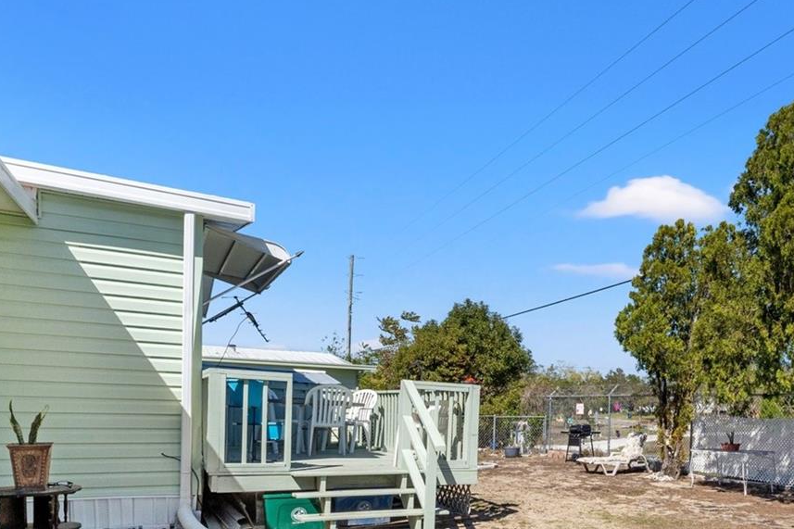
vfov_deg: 44.0
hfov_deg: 61.5
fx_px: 617
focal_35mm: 28
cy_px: 430
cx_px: 602
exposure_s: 1/1600
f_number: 7.1
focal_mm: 10
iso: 400
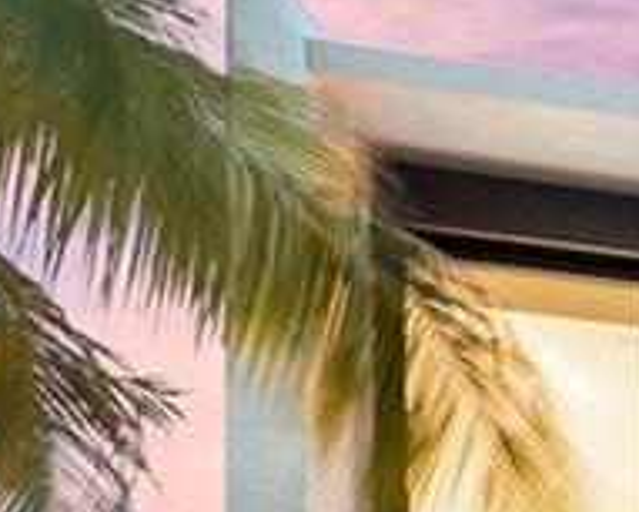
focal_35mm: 110
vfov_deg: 11.1
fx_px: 2081
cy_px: 1344
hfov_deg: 10.0
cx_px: 2148
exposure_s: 8
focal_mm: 14
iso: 100
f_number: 7.1
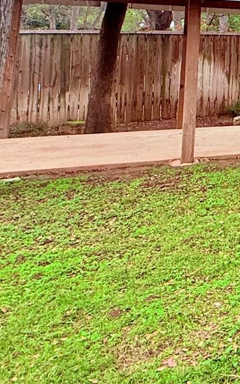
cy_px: 14
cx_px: 497
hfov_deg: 17.4
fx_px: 523
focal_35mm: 50
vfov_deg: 36.8
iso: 64
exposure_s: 1/316
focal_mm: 2.22
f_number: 2.2
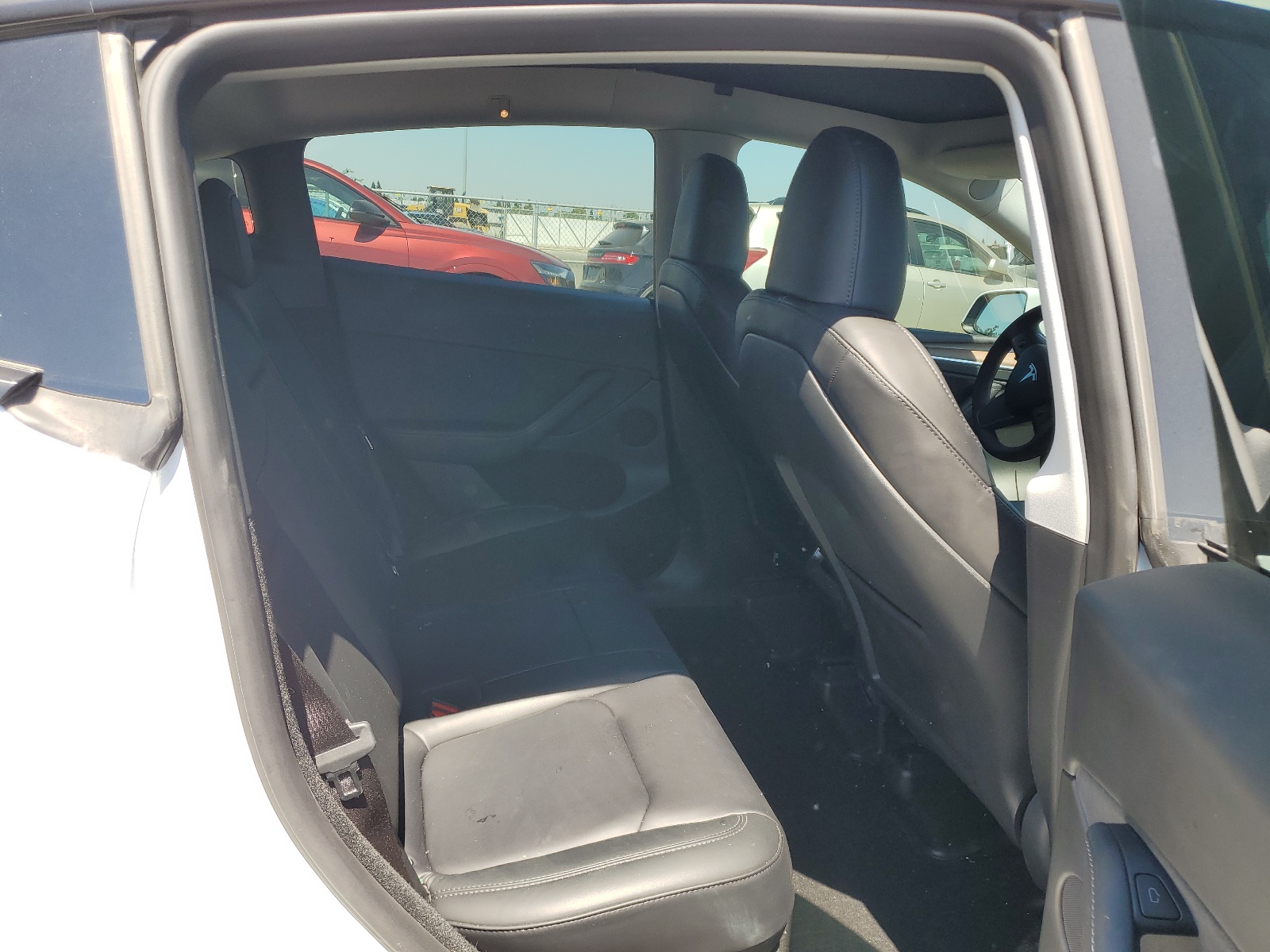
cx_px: 635
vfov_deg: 53.1
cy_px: 476
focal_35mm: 26
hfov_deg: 67.3
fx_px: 954
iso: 50
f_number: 1.5
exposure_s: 1/588
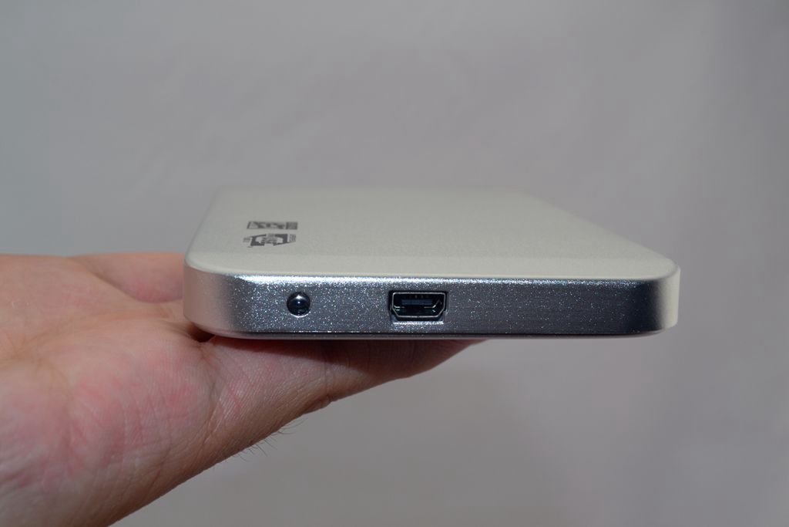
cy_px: 264
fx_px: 1118
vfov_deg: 26.5
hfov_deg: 38.9
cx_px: 394
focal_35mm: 51
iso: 200
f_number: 13
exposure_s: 1/60
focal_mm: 34
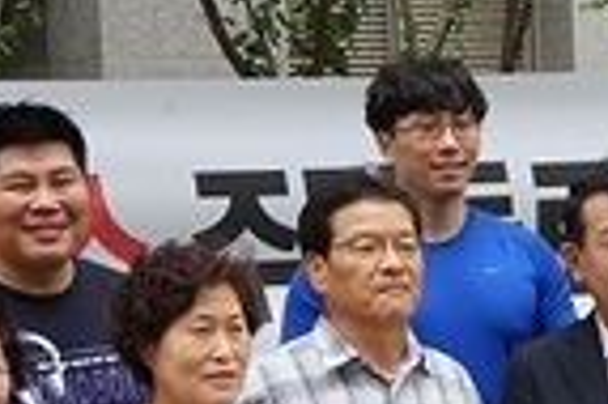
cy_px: 449
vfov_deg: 8.4
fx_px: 2716
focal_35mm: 161
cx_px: 529
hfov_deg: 12.7
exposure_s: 1/160
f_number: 4.5
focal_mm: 24
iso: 100
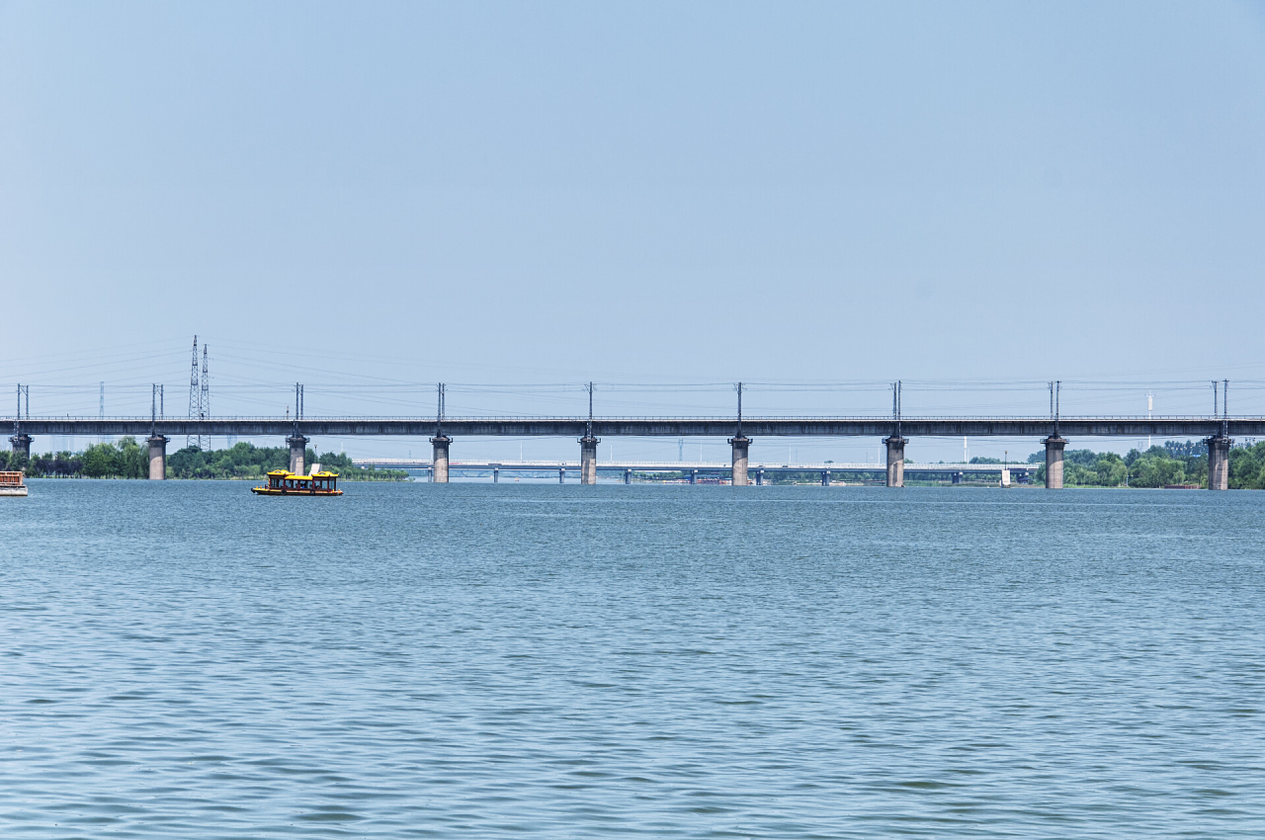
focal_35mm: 99
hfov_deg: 20.6
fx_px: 3474
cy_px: 420
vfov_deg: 13.8
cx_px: 632
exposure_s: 1/160
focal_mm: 66
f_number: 9
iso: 200
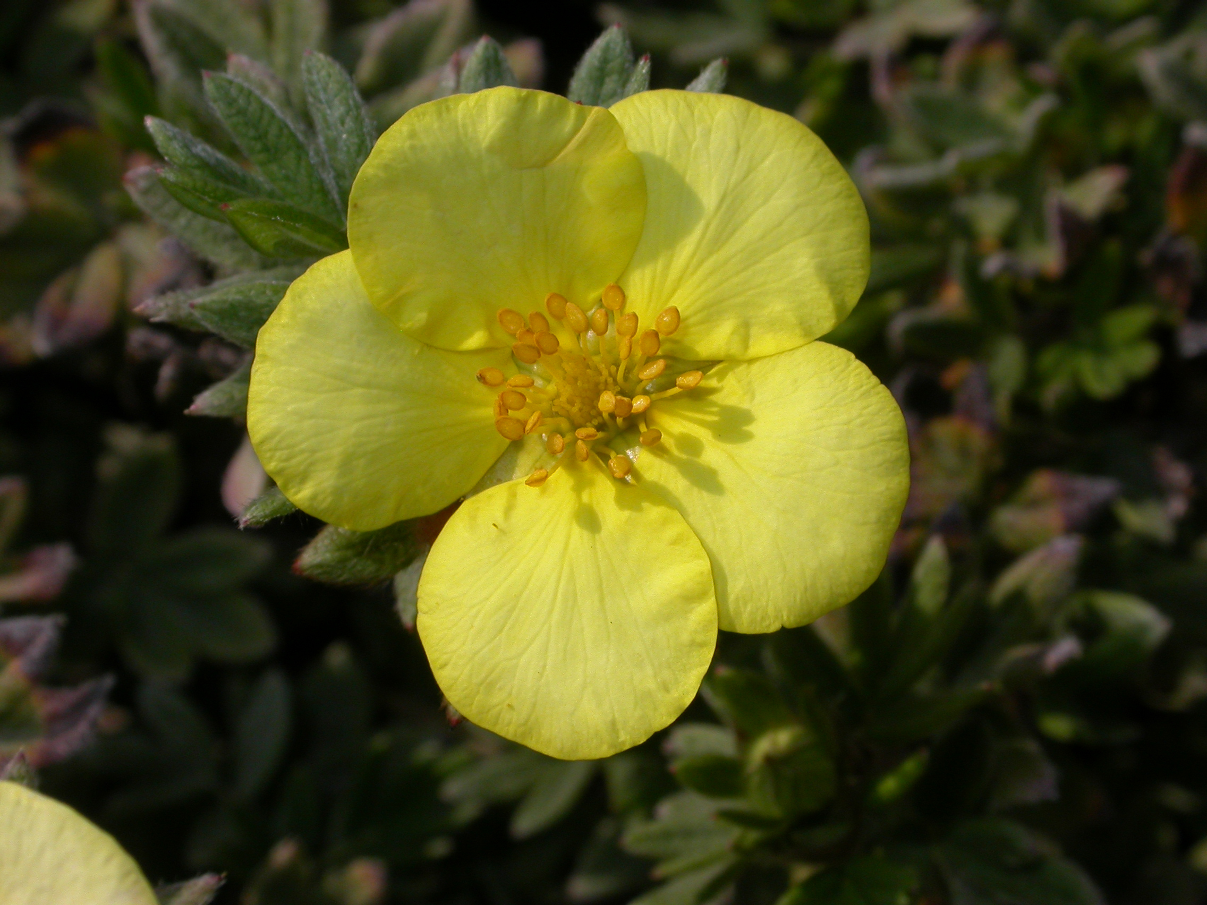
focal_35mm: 105
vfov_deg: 14.1
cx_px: 604
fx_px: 3661
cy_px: 452
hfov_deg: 18.7
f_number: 8.2
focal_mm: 21.8
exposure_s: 1/588
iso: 100
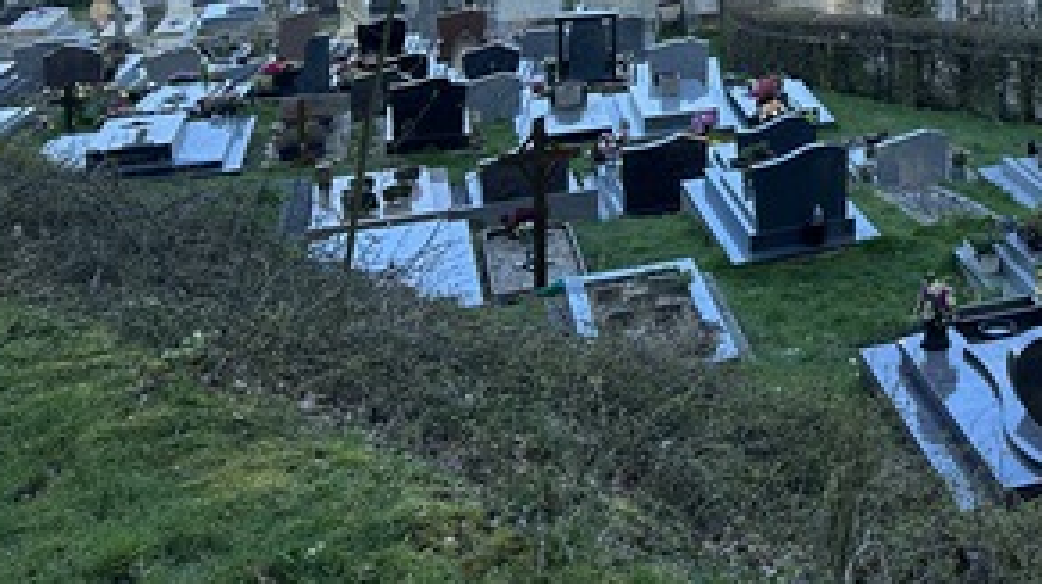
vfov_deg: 20.3
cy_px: -176
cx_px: 1021
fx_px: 1490
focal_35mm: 54
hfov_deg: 35.2
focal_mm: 6.86
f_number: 1.78
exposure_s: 1/555
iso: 80
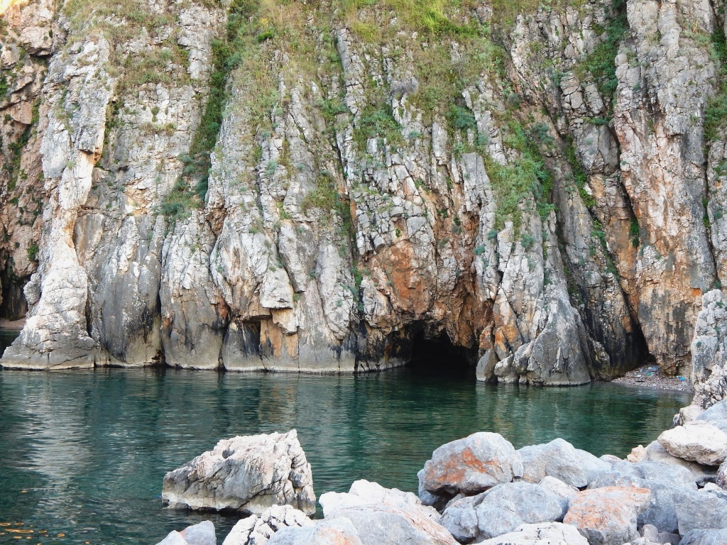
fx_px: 1281
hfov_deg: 31.7
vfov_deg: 24.0
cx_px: 364
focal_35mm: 61
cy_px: 272
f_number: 4
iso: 125
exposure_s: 1/60
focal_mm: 10.9
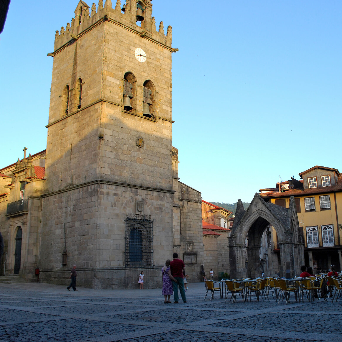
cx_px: 225
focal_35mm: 35
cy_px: 169
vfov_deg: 47.2
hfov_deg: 46.6
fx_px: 391
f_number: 5.6
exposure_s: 1/125
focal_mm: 18
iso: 180
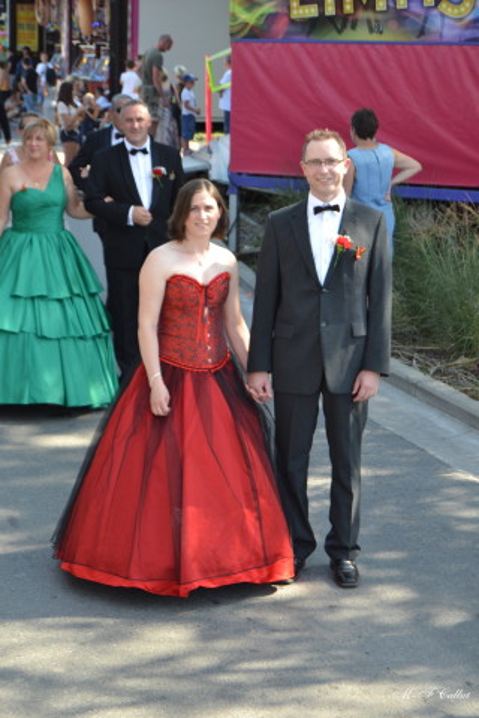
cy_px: 359
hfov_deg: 17.5
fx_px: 1557
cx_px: 240
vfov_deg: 26.0
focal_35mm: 78
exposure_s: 1/125
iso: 180
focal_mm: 52
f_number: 5.6
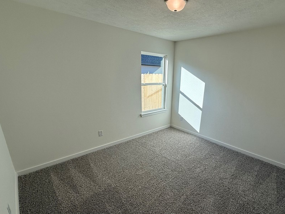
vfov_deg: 71.4
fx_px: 148
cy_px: 117
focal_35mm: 18
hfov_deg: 87.2
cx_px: 162
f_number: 2.2
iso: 64
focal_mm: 2.22
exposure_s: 1/506
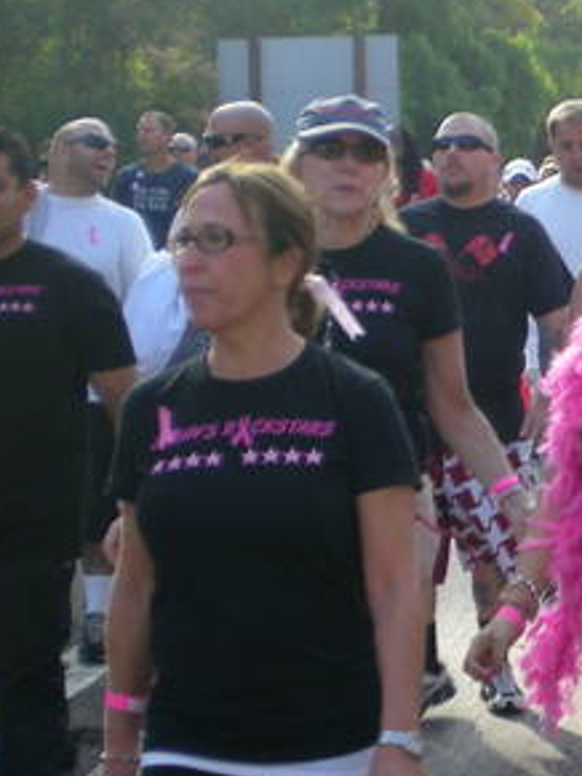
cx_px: 838
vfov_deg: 20.9
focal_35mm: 94
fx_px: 2109
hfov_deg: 14.7
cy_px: 384
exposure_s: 1/140
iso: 50
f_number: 3.1
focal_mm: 6.3
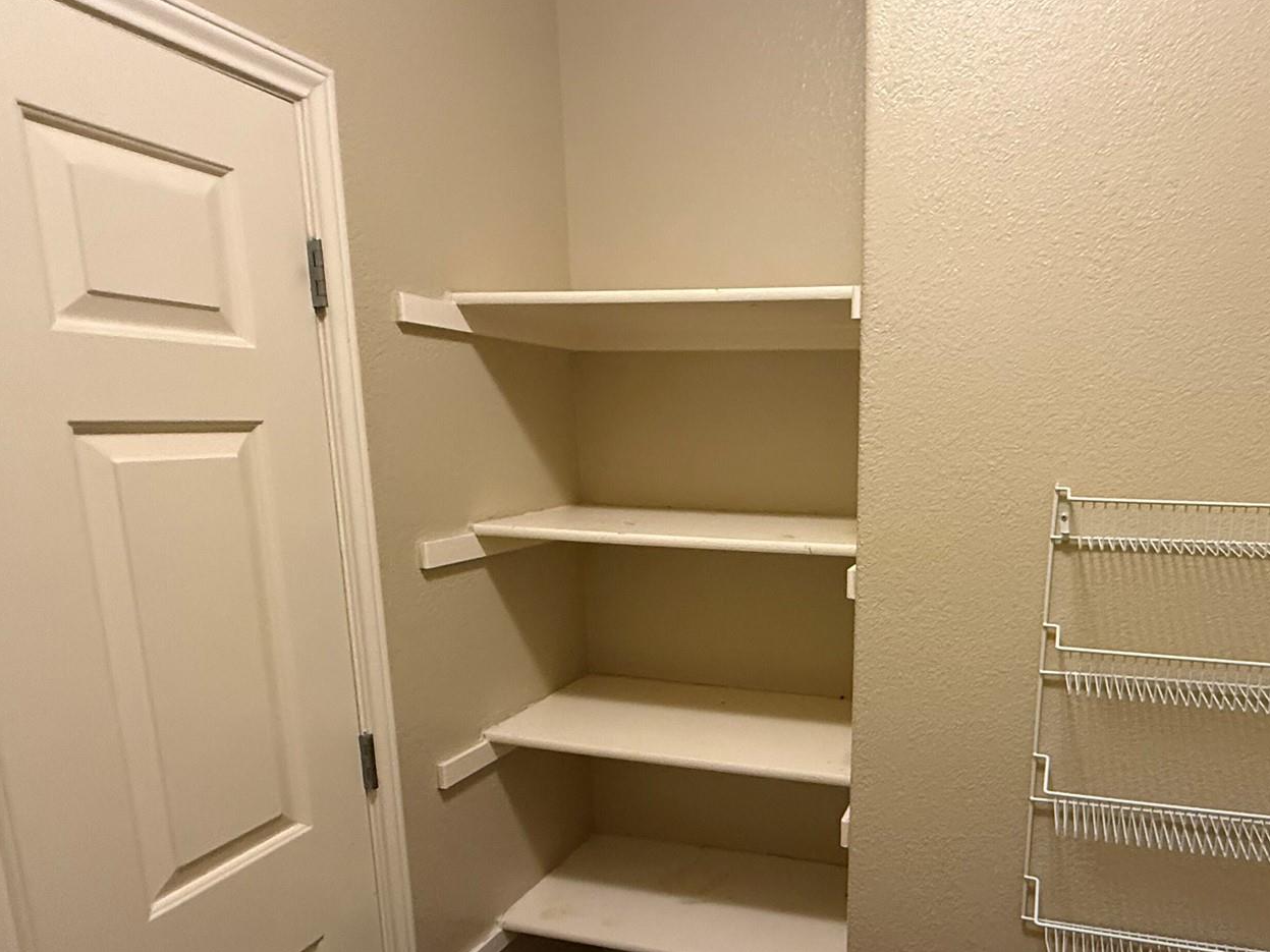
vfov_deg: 58.3
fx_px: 844
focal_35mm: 23
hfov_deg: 71.8
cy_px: 580
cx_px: 843
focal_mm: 2.22
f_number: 2.2
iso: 640
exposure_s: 1/60
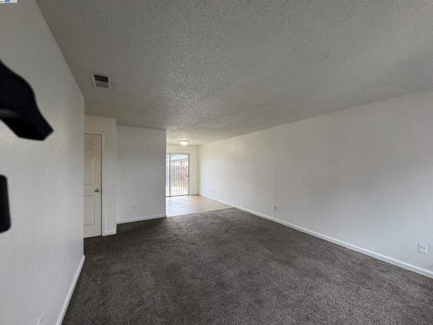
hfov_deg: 102.1
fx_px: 175
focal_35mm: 14
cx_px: 216
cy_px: 162
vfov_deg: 85.7
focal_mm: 2.22
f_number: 2.2
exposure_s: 1/60
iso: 200
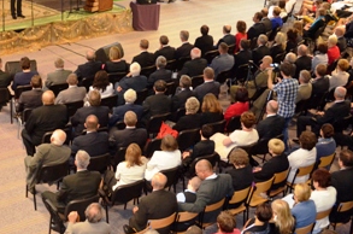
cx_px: 96
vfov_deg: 22.8
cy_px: 76
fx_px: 577
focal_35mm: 59
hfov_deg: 33.4
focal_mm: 18
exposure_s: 1/60
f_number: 4
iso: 2200
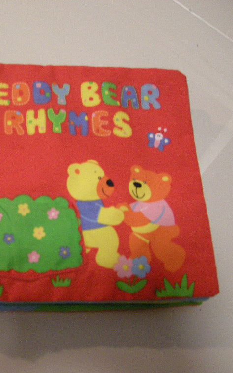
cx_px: 32
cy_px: 185
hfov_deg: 25.2
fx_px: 508
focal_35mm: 50
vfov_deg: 40.3
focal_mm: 7.5
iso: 461
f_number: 2.7
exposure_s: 1/8
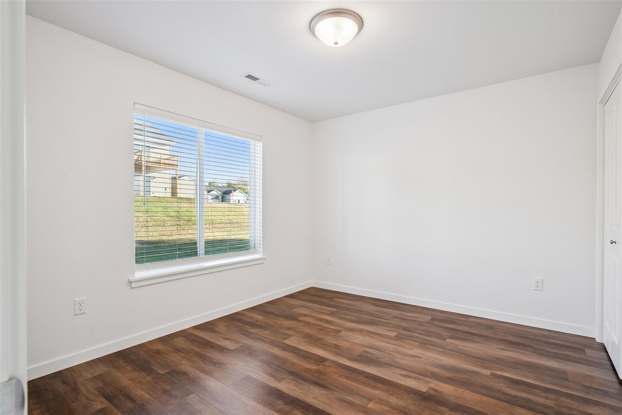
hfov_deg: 93.3
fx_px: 294
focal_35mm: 17
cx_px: 311
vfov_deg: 70.4
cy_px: 208
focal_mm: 17
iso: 400
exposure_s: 1/40
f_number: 9
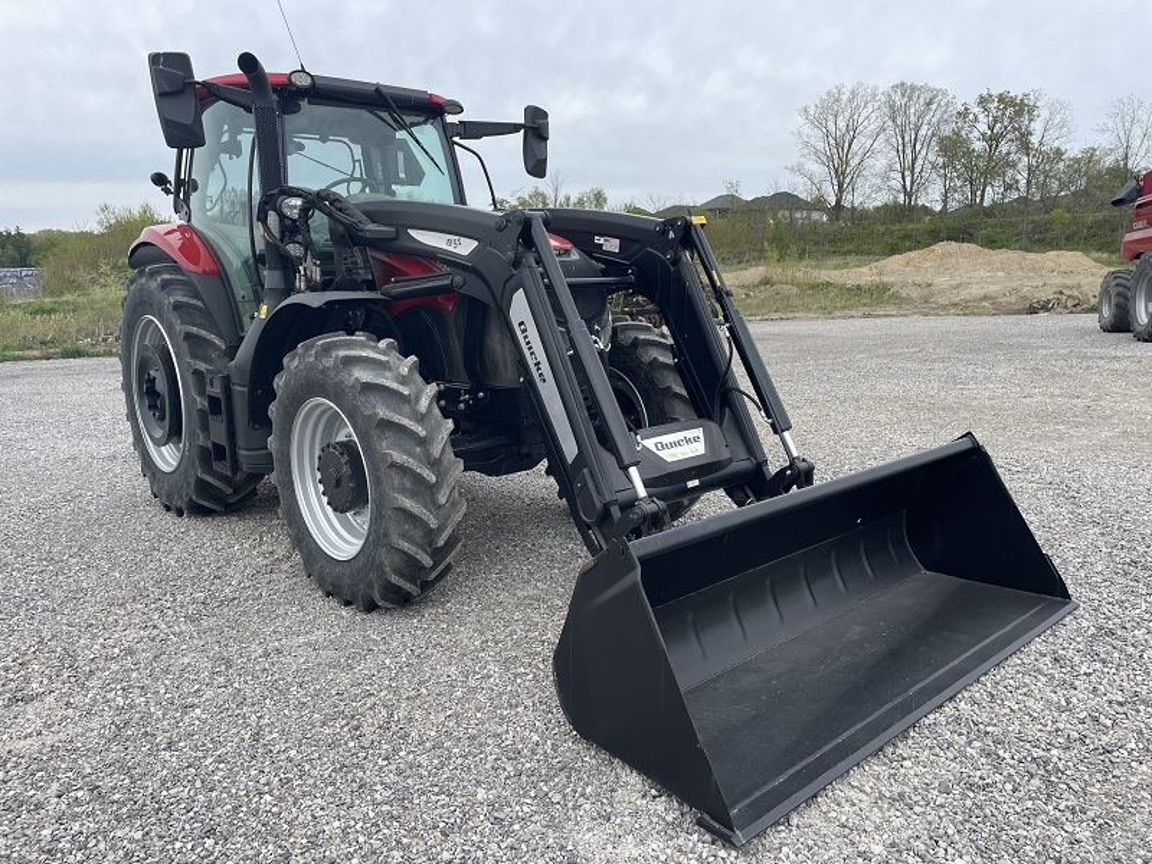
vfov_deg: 53.1
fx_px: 865
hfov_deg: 67.3
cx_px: 576
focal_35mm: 26
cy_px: 432
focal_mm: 4.2
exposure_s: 1/1319
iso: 32
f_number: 1.6
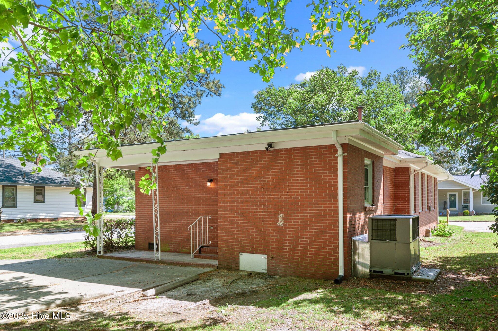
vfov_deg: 47.9
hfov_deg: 67.4
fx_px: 373
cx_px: 249
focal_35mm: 27
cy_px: 166
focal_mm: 27
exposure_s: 1/200
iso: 400
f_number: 6.3
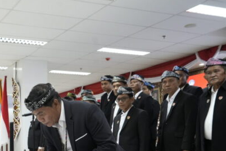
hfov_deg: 34.0
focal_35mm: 56
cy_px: 128
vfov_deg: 23.7
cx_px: 29
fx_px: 352
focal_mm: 30
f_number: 6.3
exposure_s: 1/100
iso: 5000
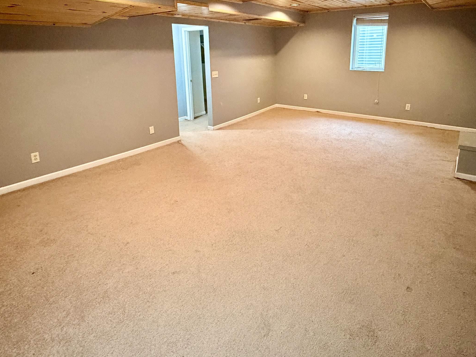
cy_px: 112
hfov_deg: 78.8
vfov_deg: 61.5
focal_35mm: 21
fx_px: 289
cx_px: 259
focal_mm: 2.22
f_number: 2.2
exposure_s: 1/40
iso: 1000
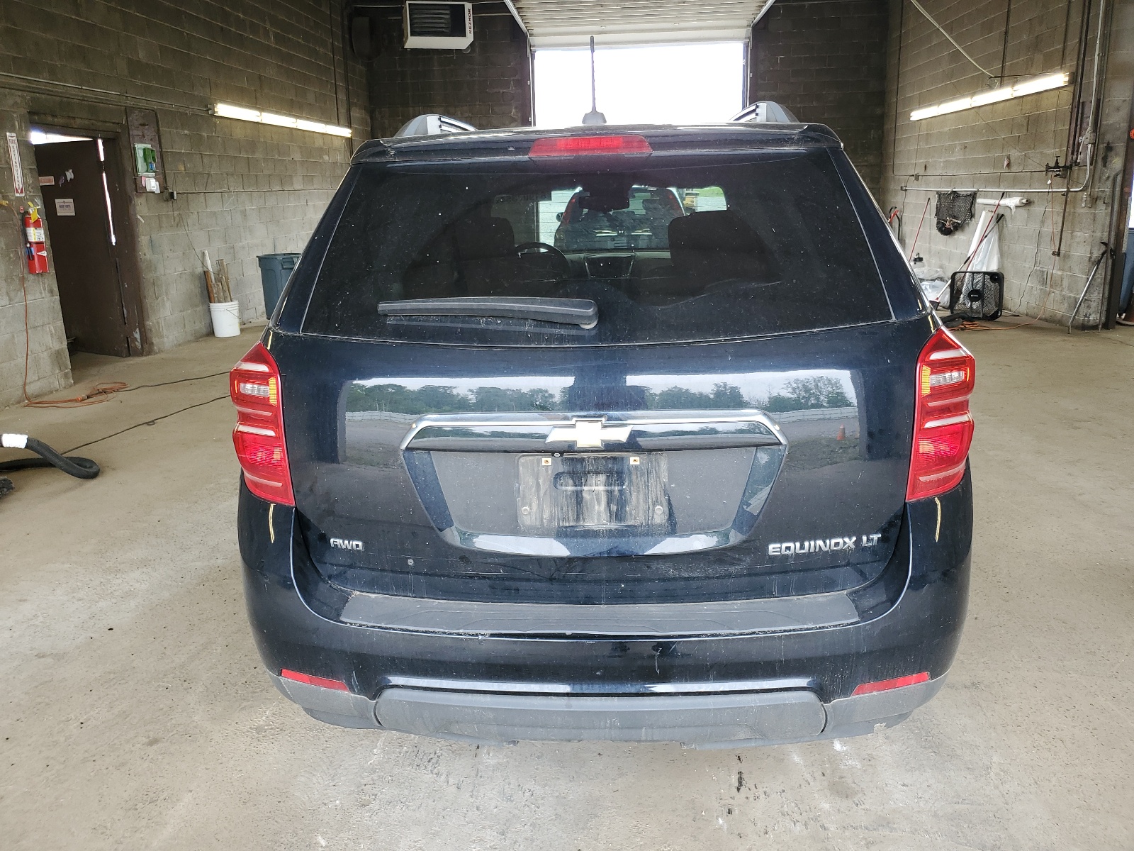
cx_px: 567
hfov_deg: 67.3
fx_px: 852
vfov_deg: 53.1
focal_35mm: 26
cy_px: 426
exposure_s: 1/120
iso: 53
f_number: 1.5
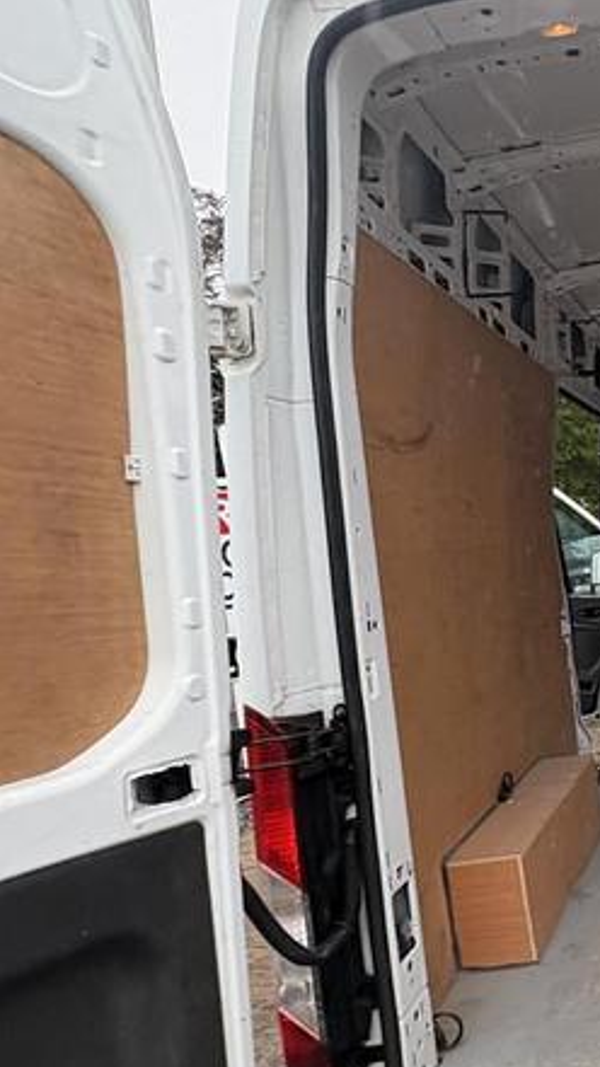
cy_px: 576
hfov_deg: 30.3
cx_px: 772
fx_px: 877
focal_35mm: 31
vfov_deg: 62.5
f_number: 2.2
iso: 64
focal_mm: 2.22
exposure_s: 1/136
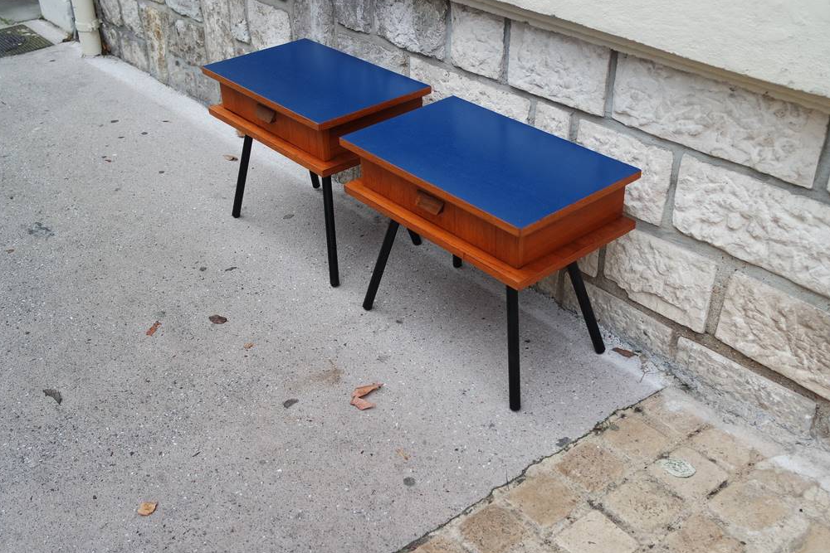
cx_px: 403
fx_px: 876
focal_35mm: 38
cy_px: 297
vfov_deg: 35.0
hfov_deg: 50.7
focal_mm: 22
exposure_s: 1/60
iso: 200
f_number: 3.5
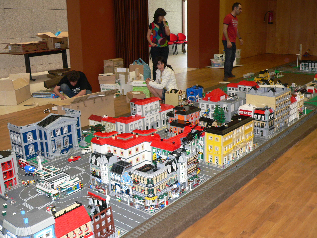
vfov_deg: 36.8
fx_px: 357
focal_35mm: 39
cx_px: 158
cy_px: 119
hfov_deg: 47.9
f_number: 2.8
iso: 200
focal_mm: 6.5
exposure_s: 1/60
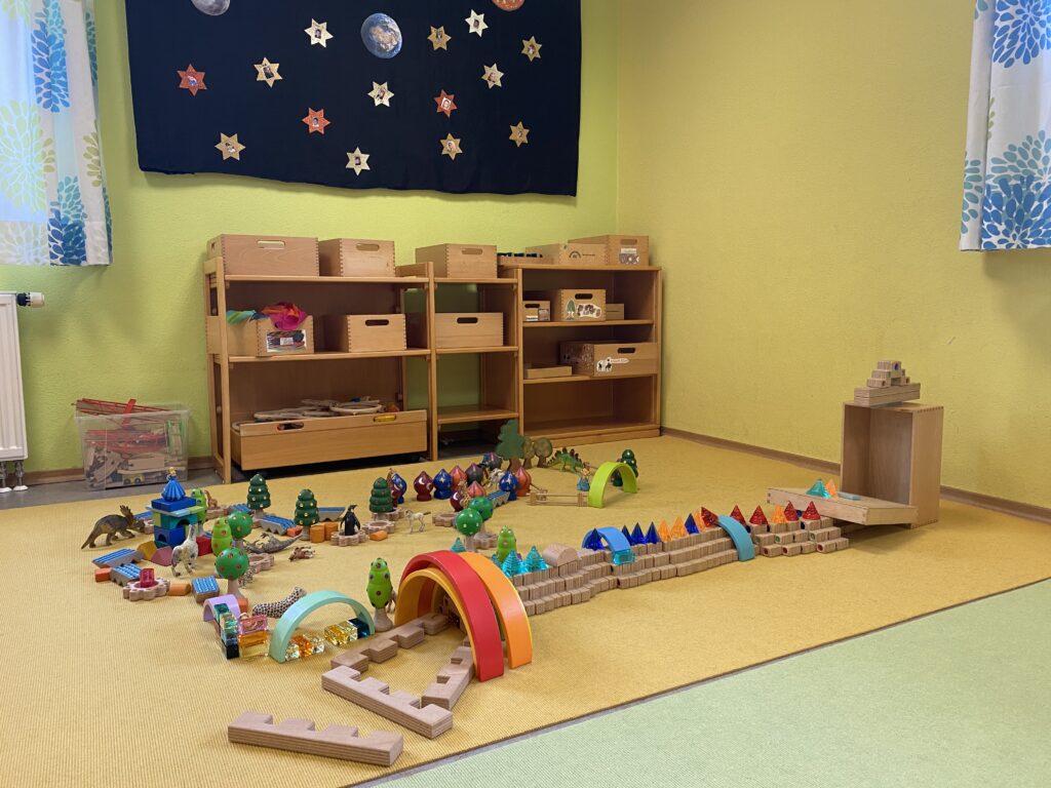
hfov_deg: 67.3
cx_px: 526
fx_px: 789
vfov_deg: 53.1
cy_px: 394
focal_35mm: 26
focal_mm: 4.25
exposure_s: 1/50
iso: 80
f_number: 1.8
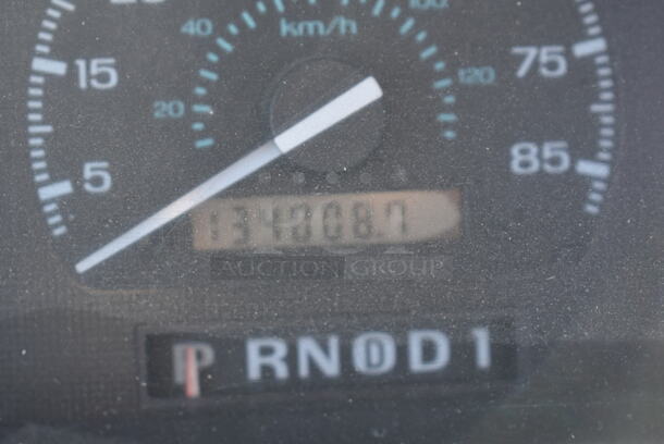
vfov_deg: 16.6
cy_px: 222
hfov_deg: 24.6
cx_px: 332
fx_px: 1523
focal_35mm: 82
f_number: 5.6
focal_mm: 55
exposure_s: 1/100
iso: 800
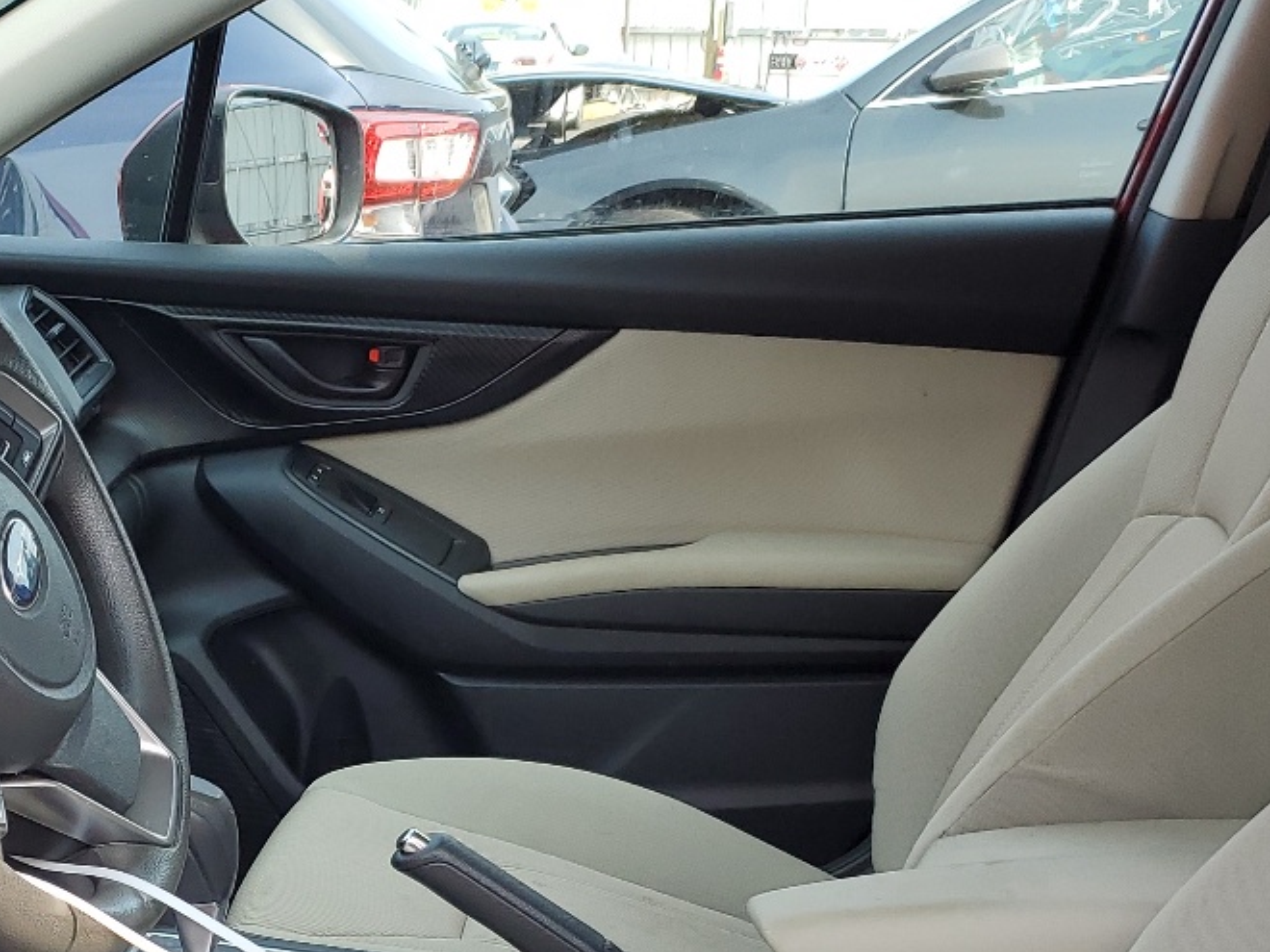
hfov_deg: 29.8
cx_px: 194
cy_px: 844
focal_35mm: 63
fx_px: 2311
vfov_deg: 22.7
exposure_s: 1/435
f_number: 1.5
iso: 50
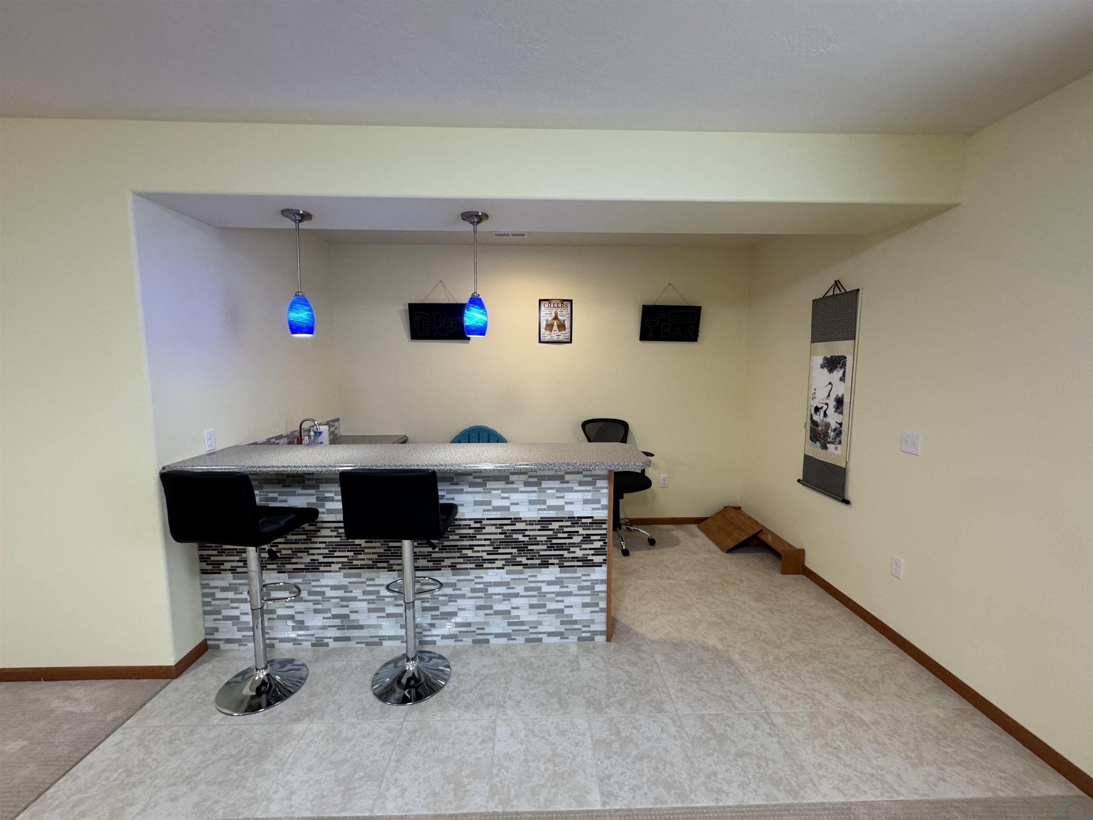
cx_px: 546
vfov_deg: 85.7
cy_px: 410
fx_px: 442
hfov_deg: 102.1
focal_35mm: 14
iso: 250
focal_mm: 2.22
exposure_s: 1/60
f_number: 2.2
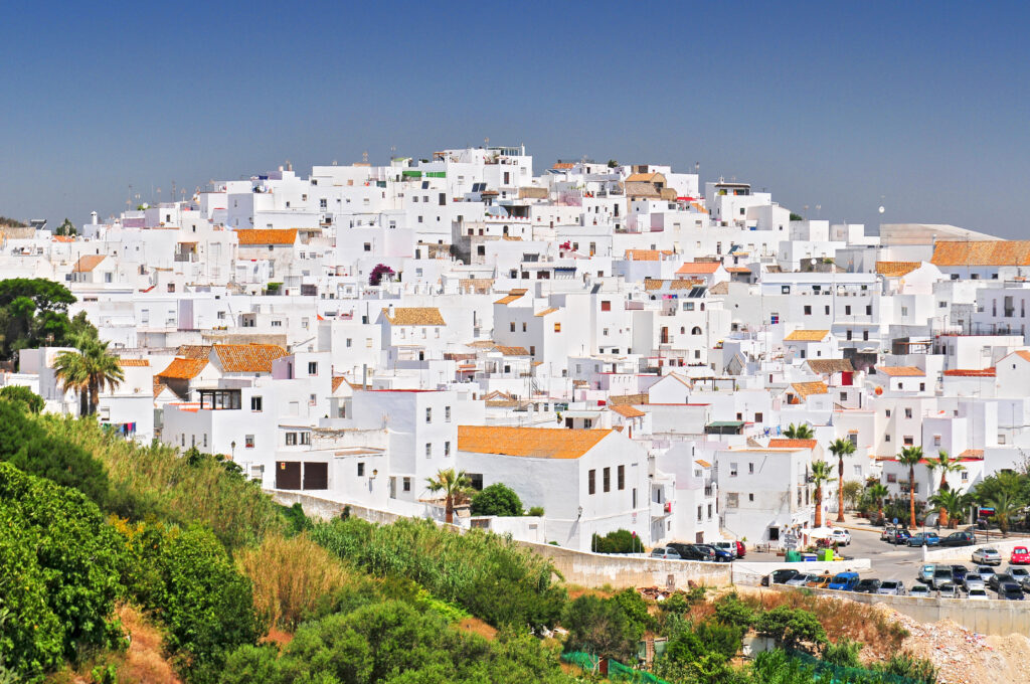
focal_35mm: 105
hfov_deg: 19.5
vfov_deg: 13.0
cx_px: 515
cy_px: 342
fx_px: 3000
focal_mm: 70
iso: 200
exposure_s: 1/320
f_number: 7.1
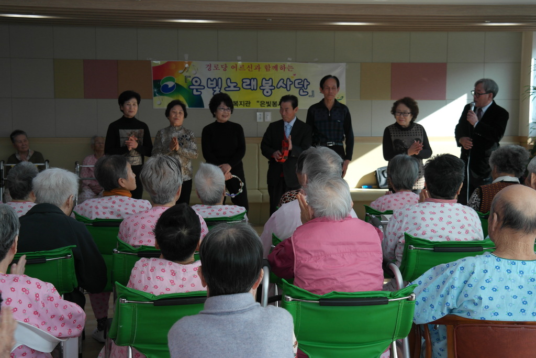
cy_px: 179
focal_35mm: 53
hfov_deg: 37.5
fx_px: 789
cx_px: 268
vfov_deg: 25.5
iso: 200
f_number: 4.5
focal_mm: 35
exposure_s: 1/125
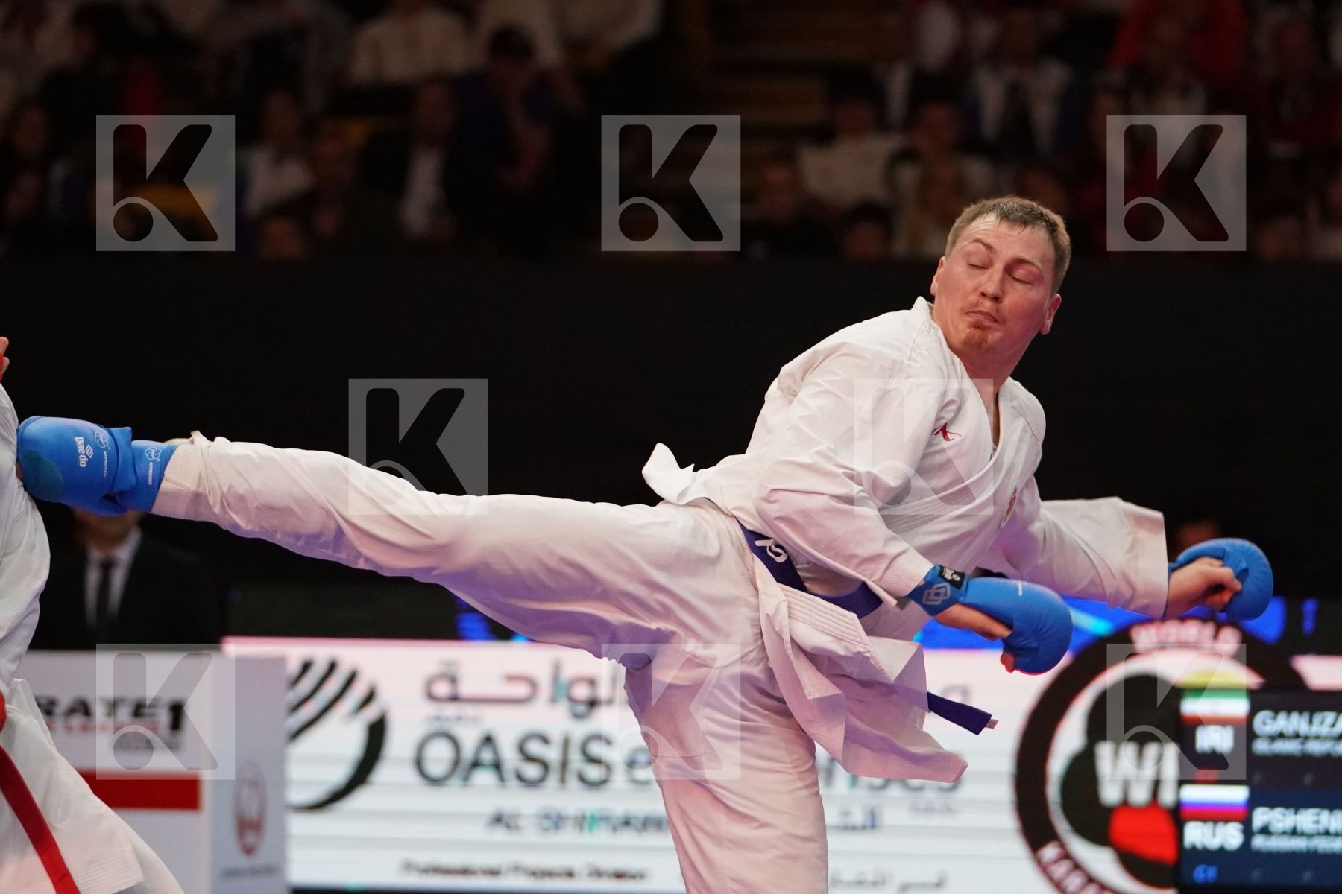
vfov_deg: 7.0
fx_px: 7269
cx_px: 671
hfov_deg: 10.5
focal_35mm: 195
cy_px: 447
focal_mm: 130
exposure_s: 1/1000
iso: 5000
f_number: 2.8
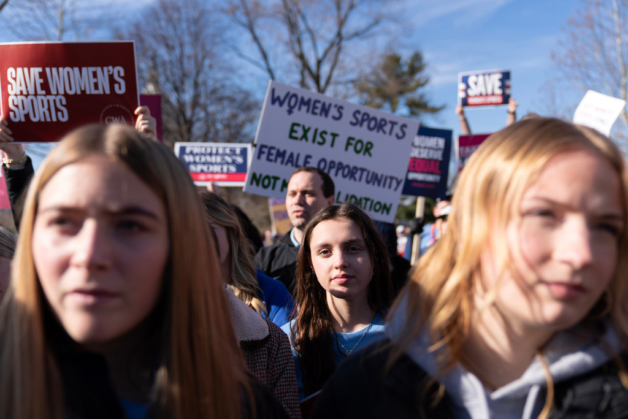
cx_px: 314
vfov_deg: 40.0
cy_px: 210
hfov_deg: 57.2
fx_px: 576
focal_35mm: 33
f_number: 2.8
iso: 100
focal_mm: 33
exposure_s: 1/1600
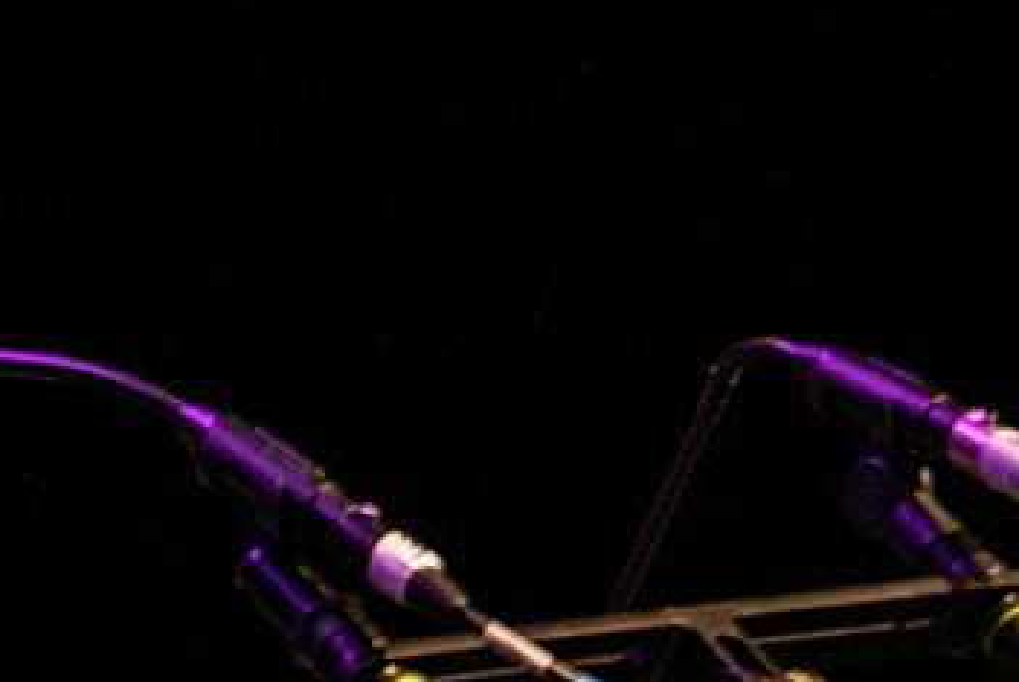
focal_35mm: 1366
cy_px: 306
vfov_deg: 1.0
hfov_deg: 1.5
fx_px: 38713
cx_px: -1068
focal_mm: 300
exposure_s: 1/100
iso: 3200
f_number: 5.6
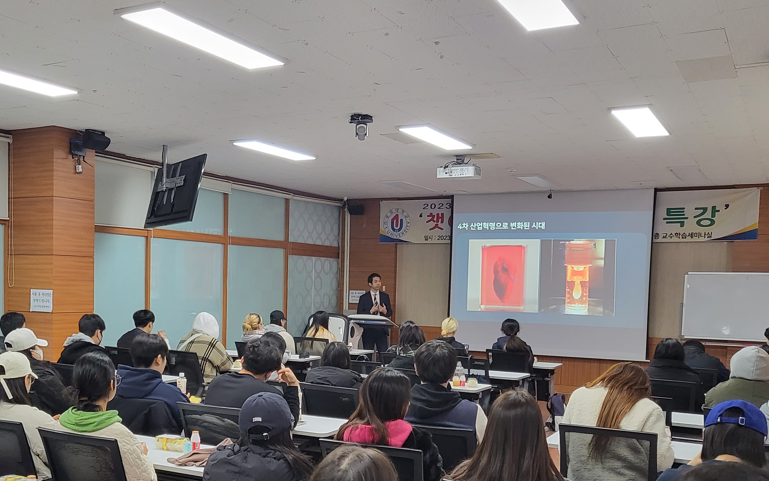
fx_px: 817
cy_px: 349
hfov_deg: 50.0
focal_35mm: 39
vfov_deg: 32.3
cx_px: 302
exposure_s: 1/120
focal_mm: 4.25
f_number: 1.8
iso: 320
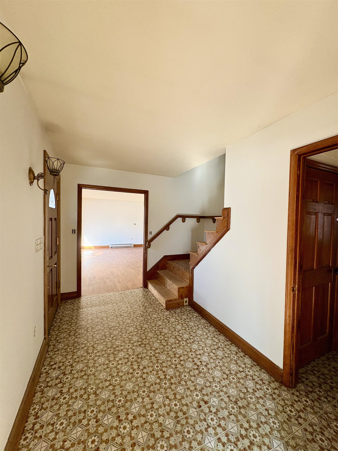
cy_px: 226
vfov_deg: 102.1
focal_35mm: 14
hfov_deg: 85.7
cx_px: 169
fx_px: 182
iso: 200
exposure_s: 1/99
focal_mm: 2.22
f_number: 2.2
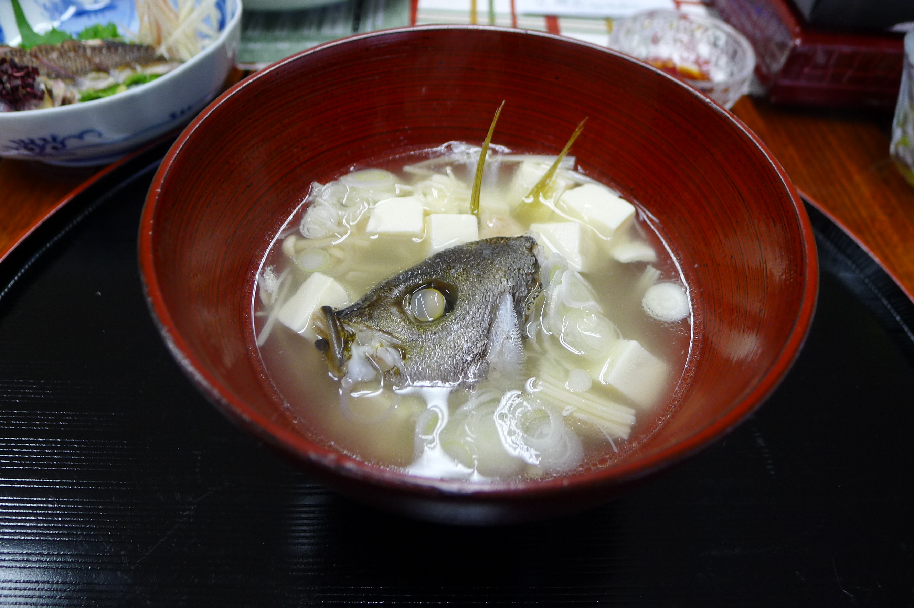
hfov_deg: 73.8
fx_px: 609
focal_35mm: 24
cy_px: 304
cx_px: 457
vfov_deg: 53.1
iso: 125
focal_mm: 5.1
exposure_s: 1/60
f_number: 2
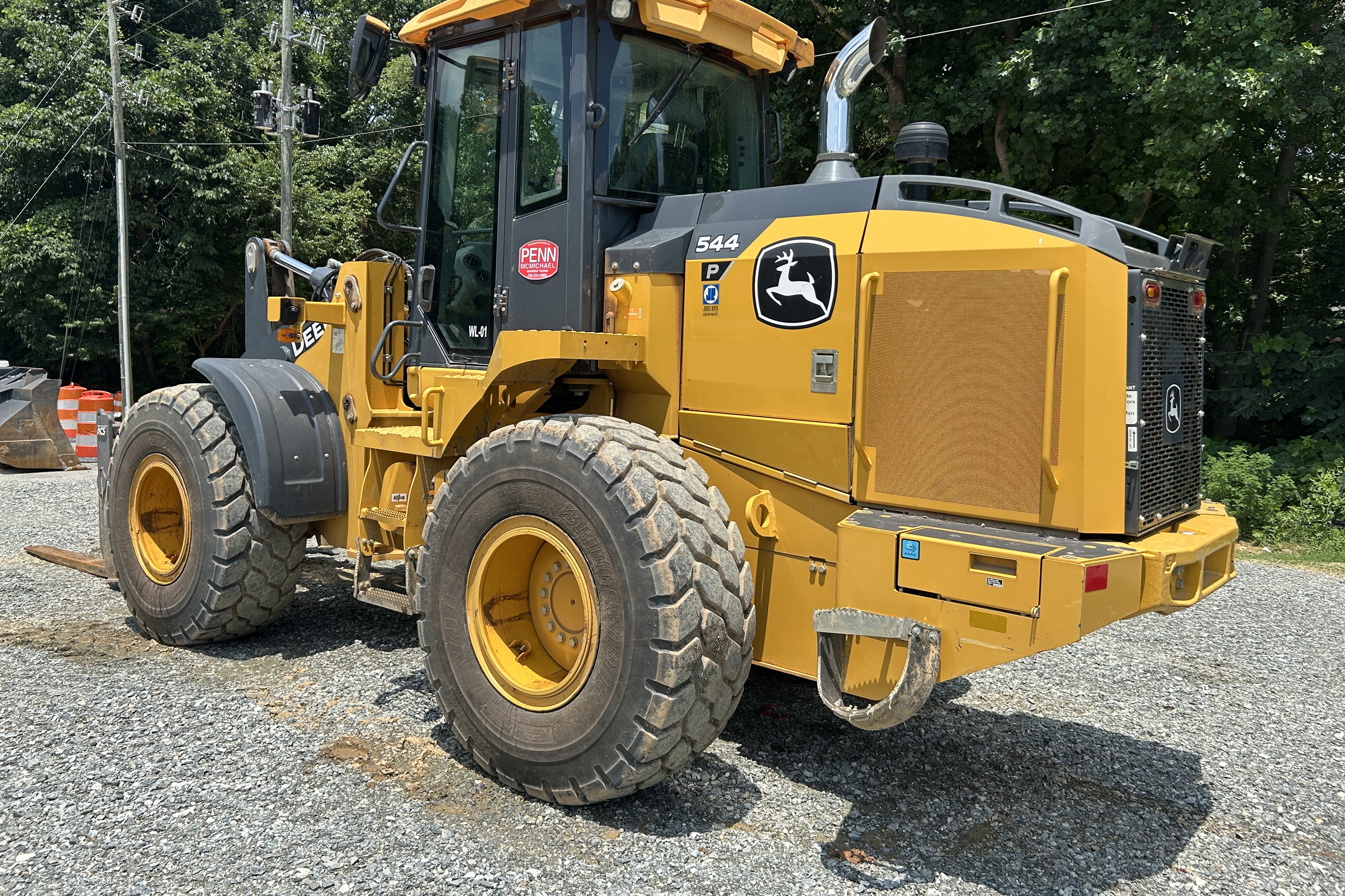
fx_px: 1046
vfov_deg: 46.3
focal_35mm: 28
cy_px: 383
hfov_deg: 65.5
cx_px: 653
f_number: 1.5
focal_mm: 5.7
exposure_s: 1/2762
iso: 50
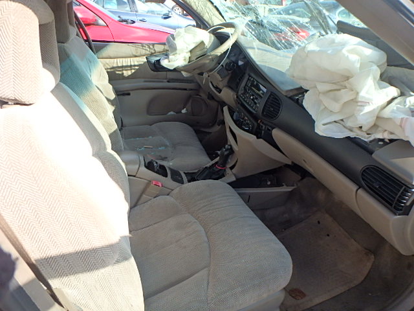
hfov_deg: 79.0
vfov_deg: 63.4
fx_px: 251
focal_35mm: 21
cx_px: 207
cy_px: 156
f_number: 3.5
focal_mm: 3.7
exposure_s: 1/400
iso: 125
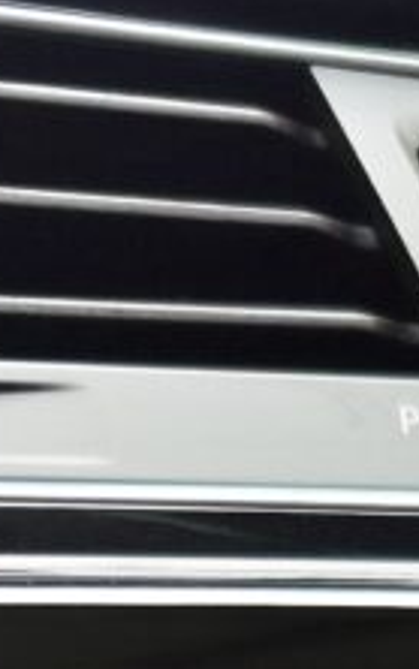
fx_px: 2409
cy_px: 1290
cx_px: 847
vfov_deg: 13.7
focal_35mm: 132
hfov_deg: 9.3
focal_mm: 7.01
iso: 205
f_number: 1.69
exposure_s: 1/100
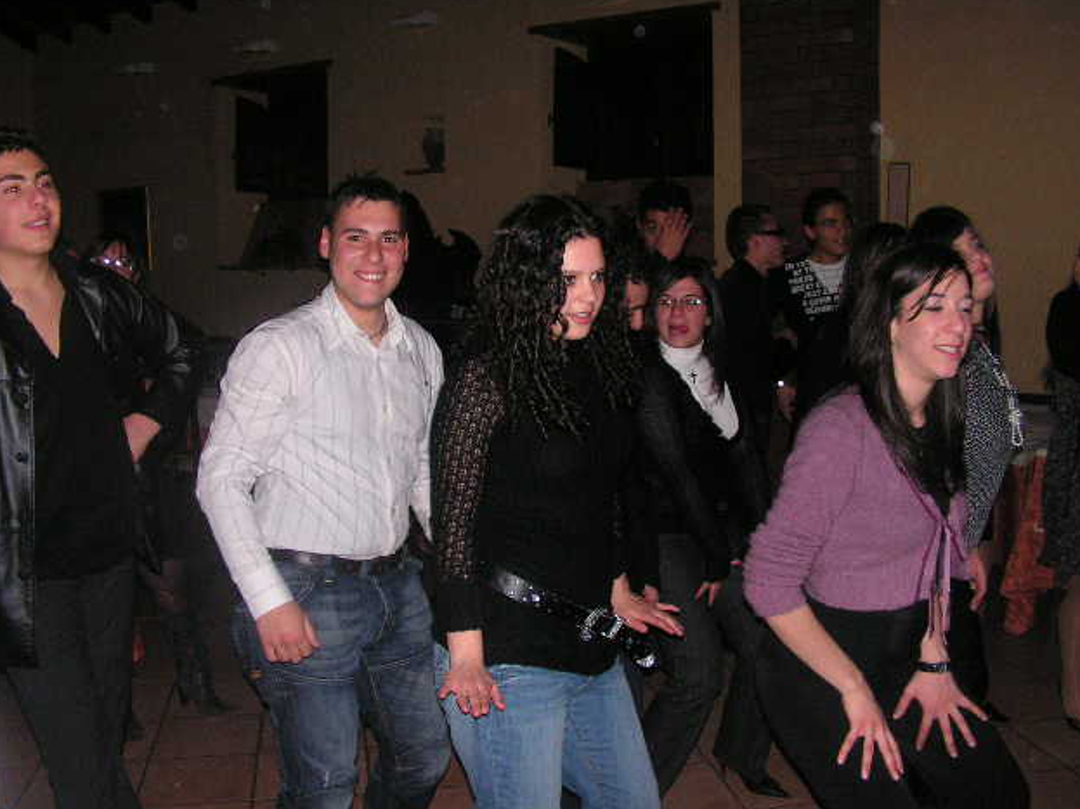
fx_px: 1154
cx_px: 548
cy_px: 395
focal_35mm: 37
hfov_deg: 50.1
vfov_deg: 38.7
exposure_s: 1/40
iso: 200
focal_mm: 6
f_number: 3.2
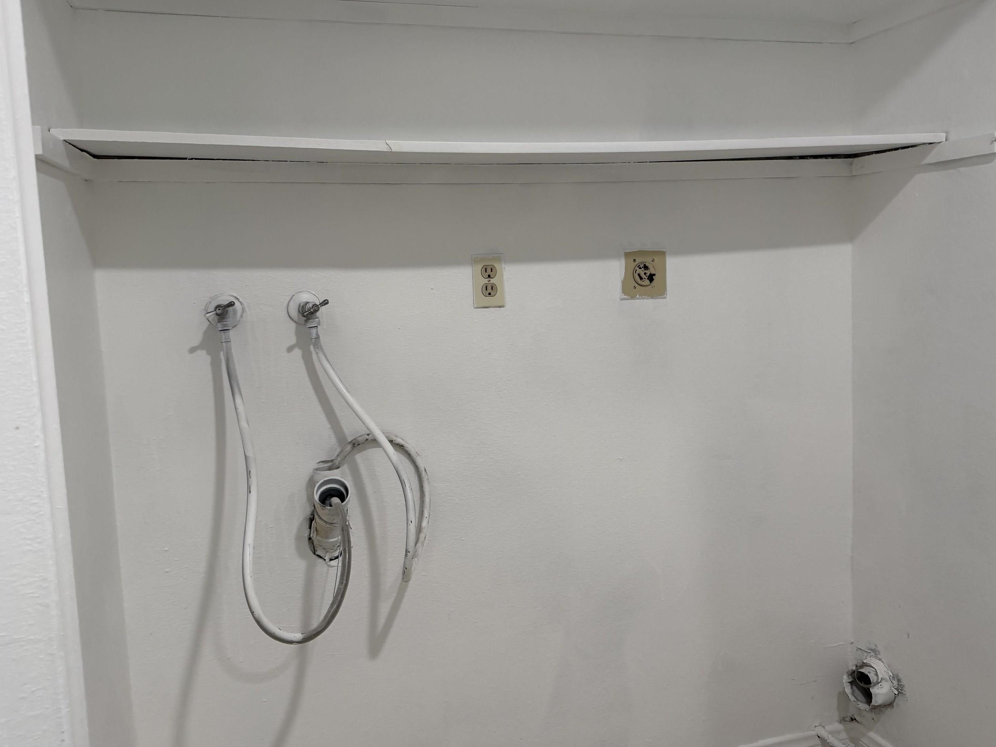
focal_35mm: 29
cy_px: 343
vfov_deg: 48.2
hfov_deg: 61.6
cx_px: 522
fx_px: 834
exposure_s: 1/120
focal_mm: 6.76
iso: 200
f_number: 1.78
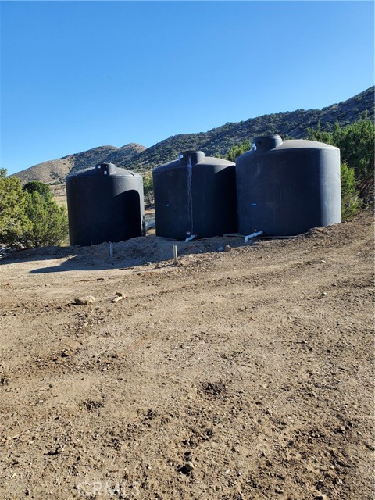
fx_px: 376
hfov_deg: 53.1
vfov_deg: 67.3
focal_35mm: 26
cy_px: 250
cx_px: 188
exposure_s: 1/902
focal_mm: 4.3
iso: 50
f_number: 2.4
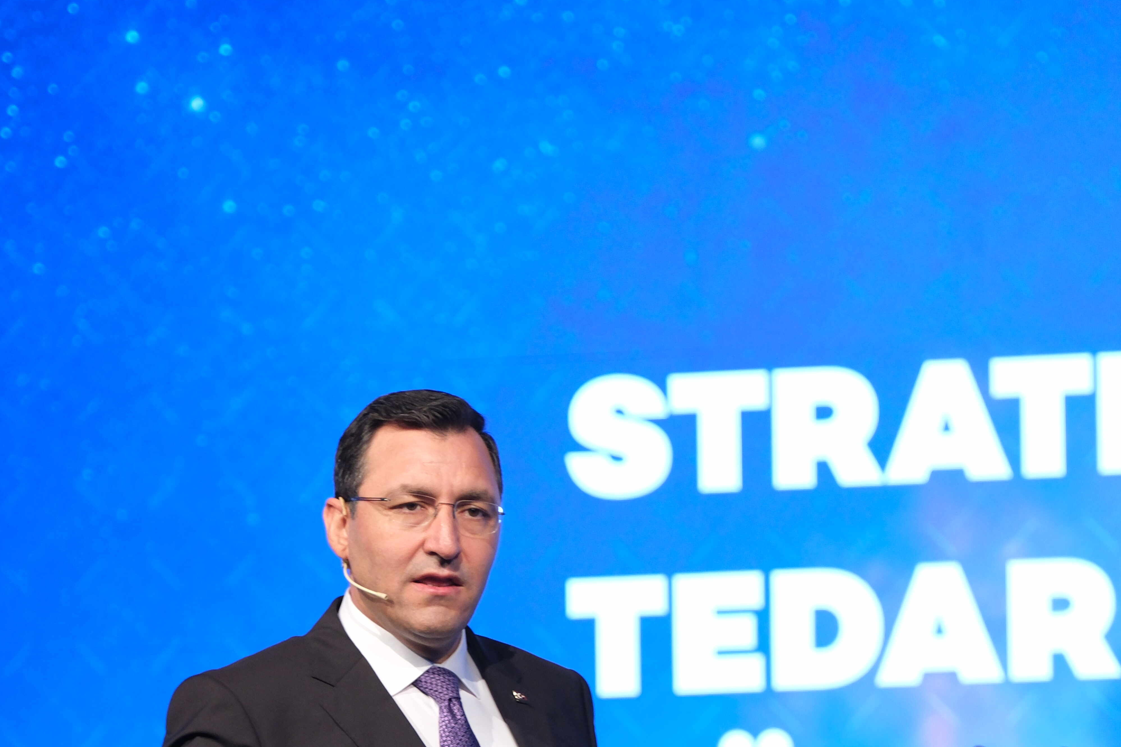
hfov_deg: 7.2
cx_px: 796
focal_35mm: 284
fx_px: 8843
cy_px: 664
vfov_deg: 4.8
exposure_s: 1/160
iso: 800
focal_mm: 98.2
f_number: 2.8
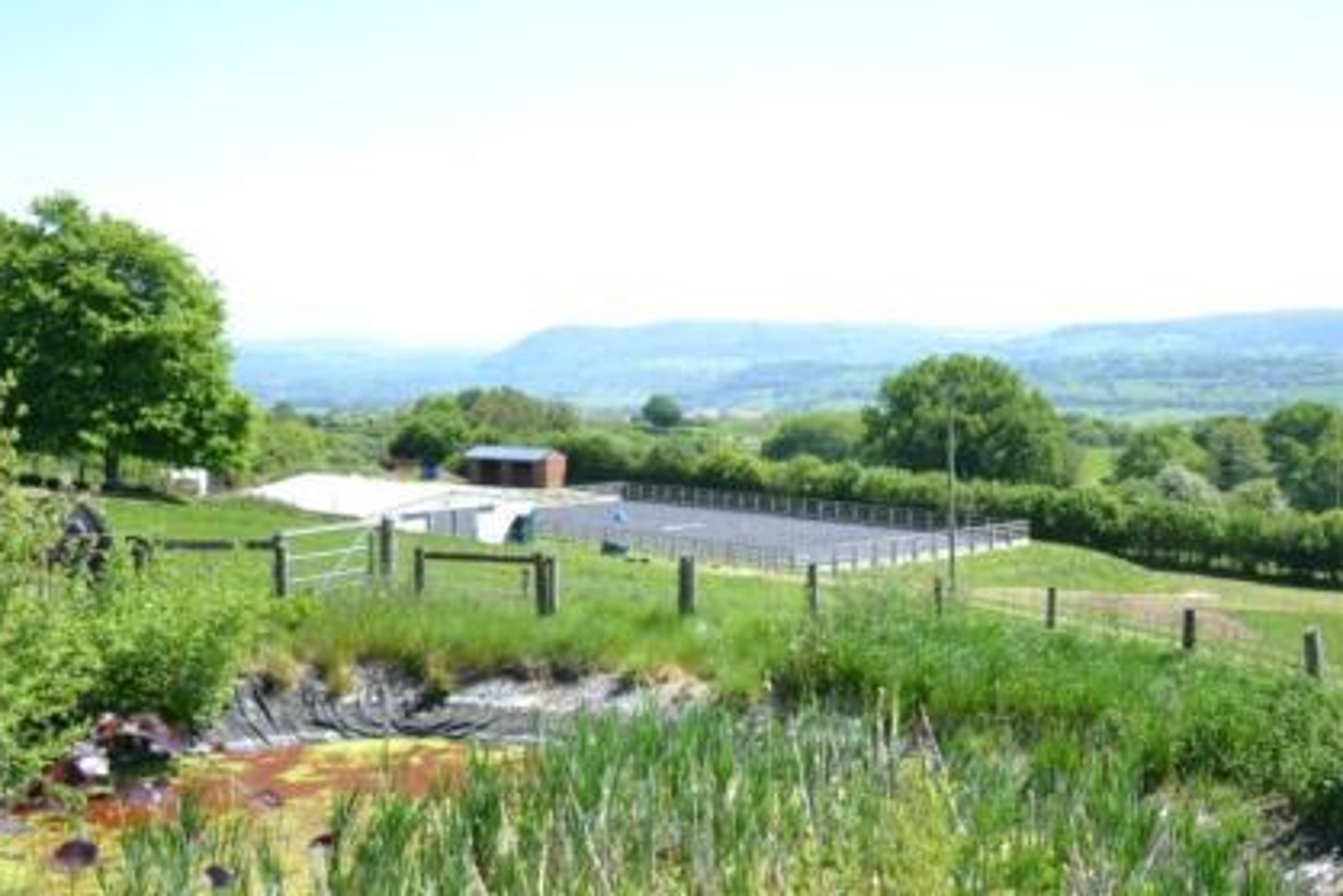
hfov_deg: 41.9
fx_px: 1754
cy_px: 570
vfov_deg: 28.5
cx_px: 705
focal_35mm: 47
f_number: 3.5
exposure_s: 1/1000
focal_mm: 20
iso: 320
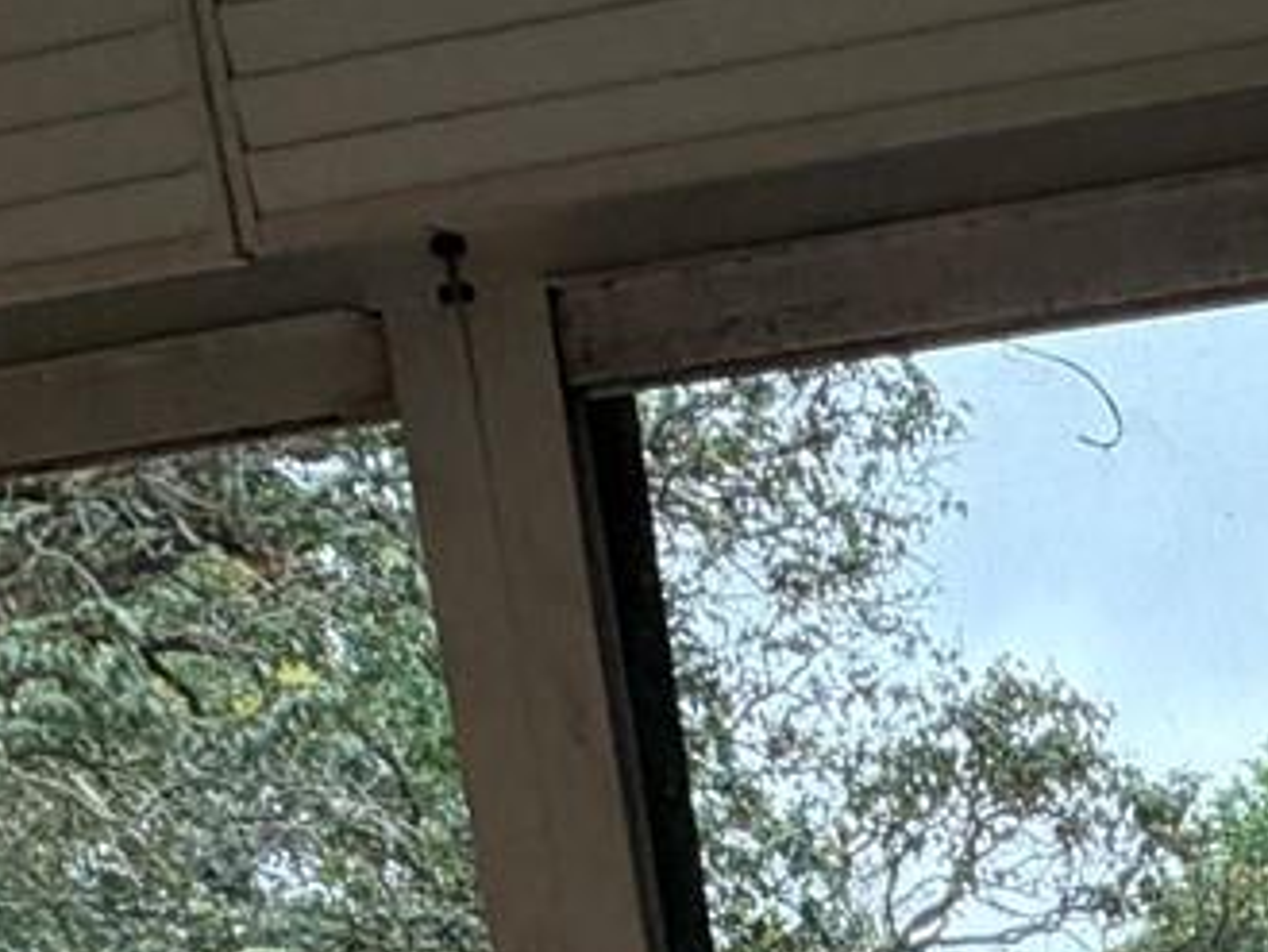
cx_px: 1553
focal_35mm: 68
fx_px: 2492
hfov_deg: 25.4
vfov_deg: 15.8
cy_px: 2023
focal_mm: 2.22
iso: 160
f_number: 2.2
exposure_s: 1/120
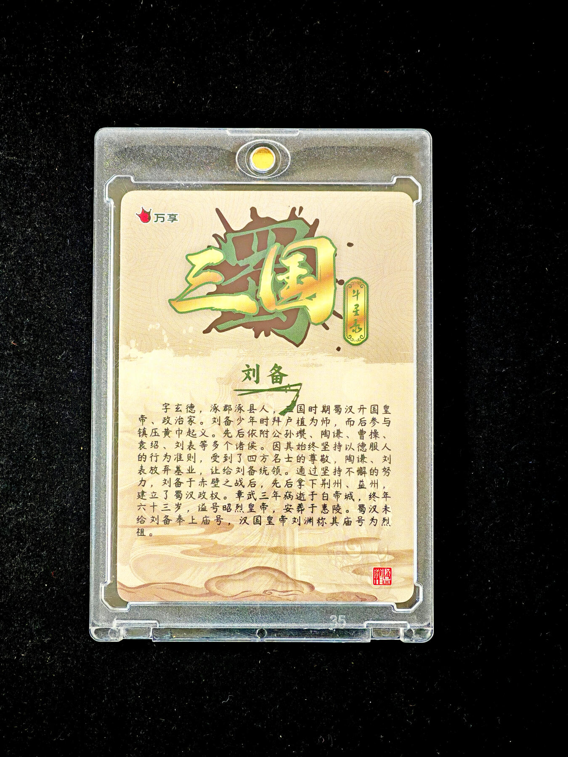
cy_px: 378
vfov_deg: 22.0
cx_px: 284
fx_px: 1947
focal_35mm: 89
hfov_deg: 16.6
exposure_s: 1/33
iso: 250
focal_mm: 8.67
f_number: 2.4
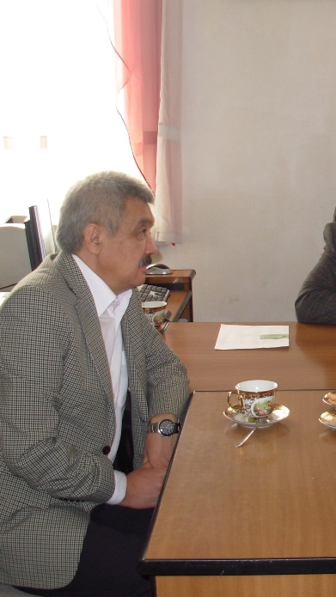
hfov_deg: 18.9
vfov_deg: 34.3
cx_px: 373
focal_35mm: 61
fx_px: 966
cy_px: 314
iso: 50
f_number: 2.9
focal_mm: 6.3
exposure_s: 1/50.8
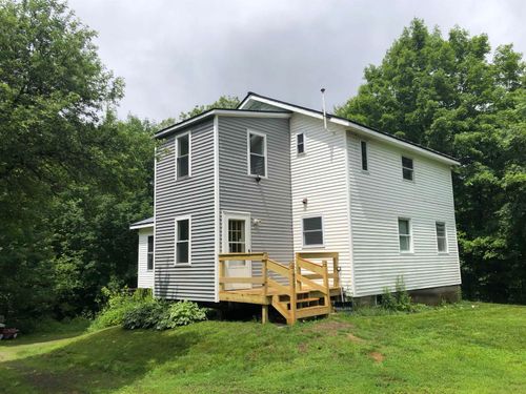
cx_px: 263
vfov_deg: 49.7
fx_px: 425
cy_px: 197
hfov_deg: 63.4
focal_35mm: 28
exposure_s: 1/2703
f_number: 1.8
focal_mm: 4
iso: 20
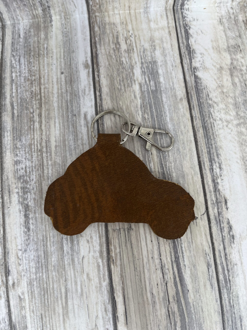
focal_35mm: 26
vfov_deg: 67.3
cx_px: 124
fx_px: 247
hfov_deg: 53.1
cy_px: 165
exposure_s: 1/61
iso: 40
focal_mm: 5.1
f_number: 1.6
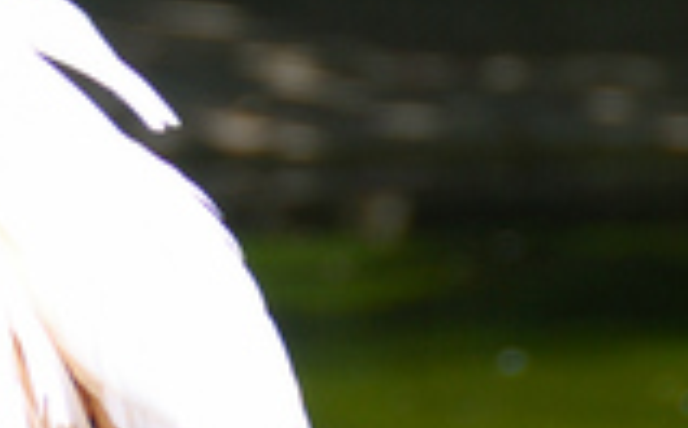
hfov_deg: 2.4
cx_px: -9
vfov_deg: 1.5
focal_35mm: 877
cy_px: -571
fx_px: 16427
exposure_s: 1/320
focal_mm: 130
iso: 100
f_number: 5.6
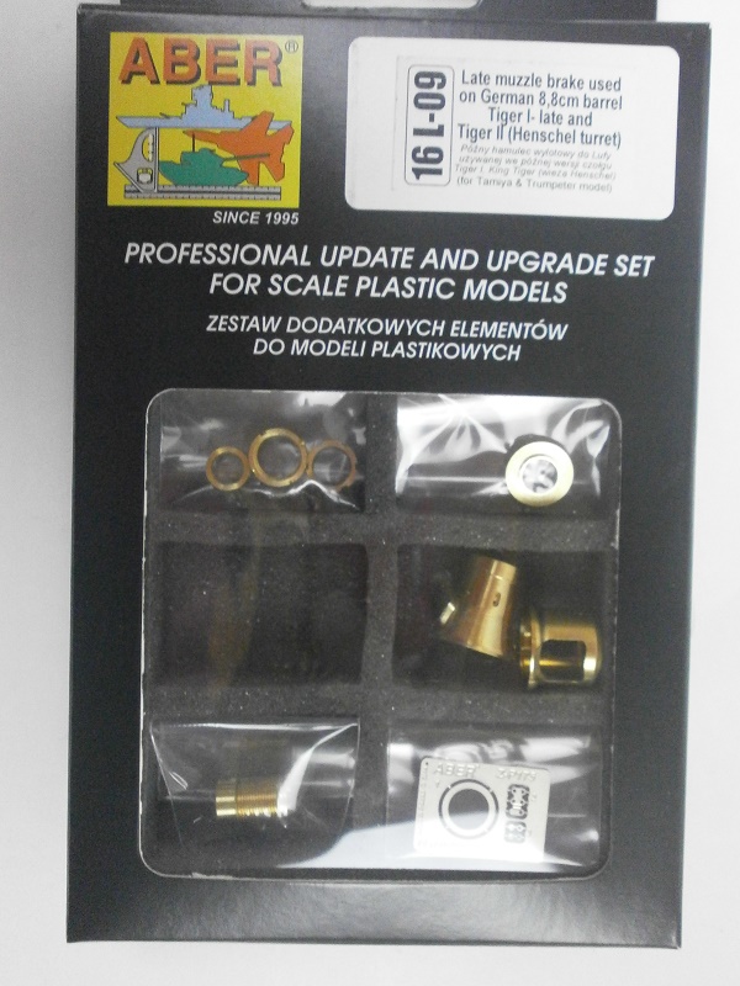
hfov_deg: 44.2
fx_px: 912
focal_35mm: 32
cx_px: 370
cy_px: 493
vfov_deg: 56.8
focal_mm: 5.8
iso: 800
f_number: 3.1
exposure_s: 1/50
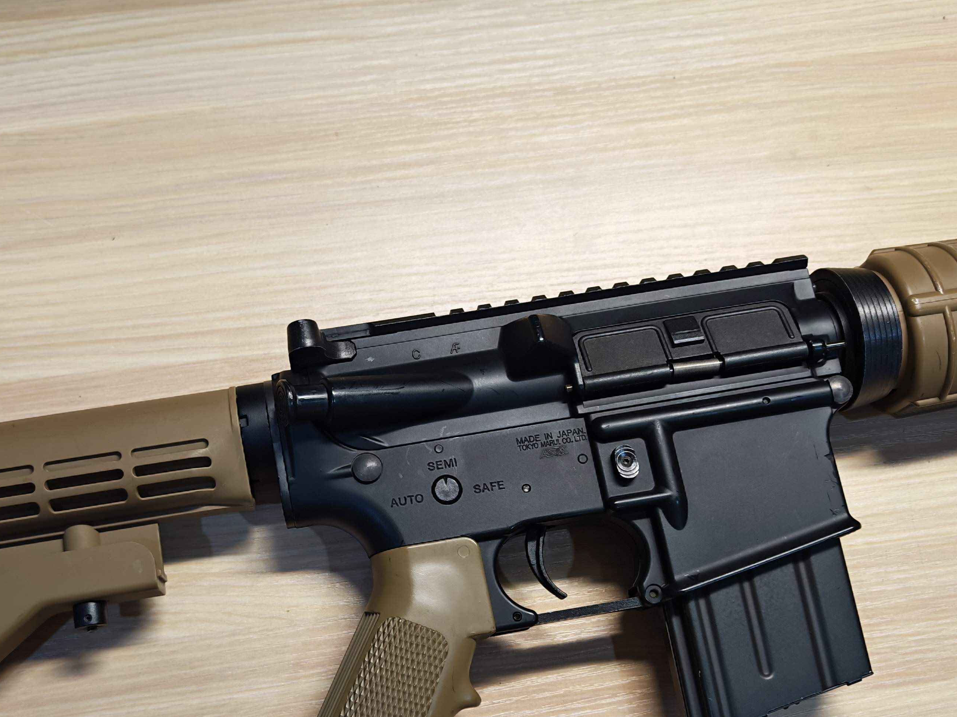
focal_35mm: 38
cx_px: 410
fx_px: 1051
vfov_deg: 37.4
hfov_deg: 48.8
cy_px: 461
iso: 160
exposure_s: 1/100
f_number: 2
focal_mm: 6.83
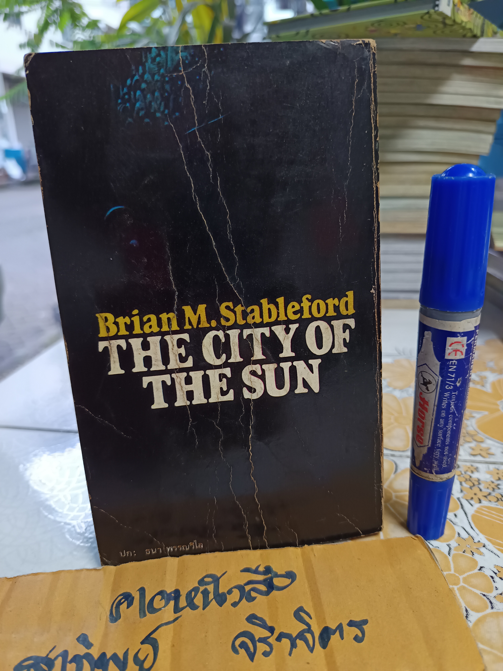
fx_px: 465
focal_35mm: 24
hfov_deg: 56.8
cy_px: 336
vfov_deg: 71.6
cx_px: 252
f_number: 1.7
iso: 1314
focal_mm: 5.31
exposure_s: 1/25
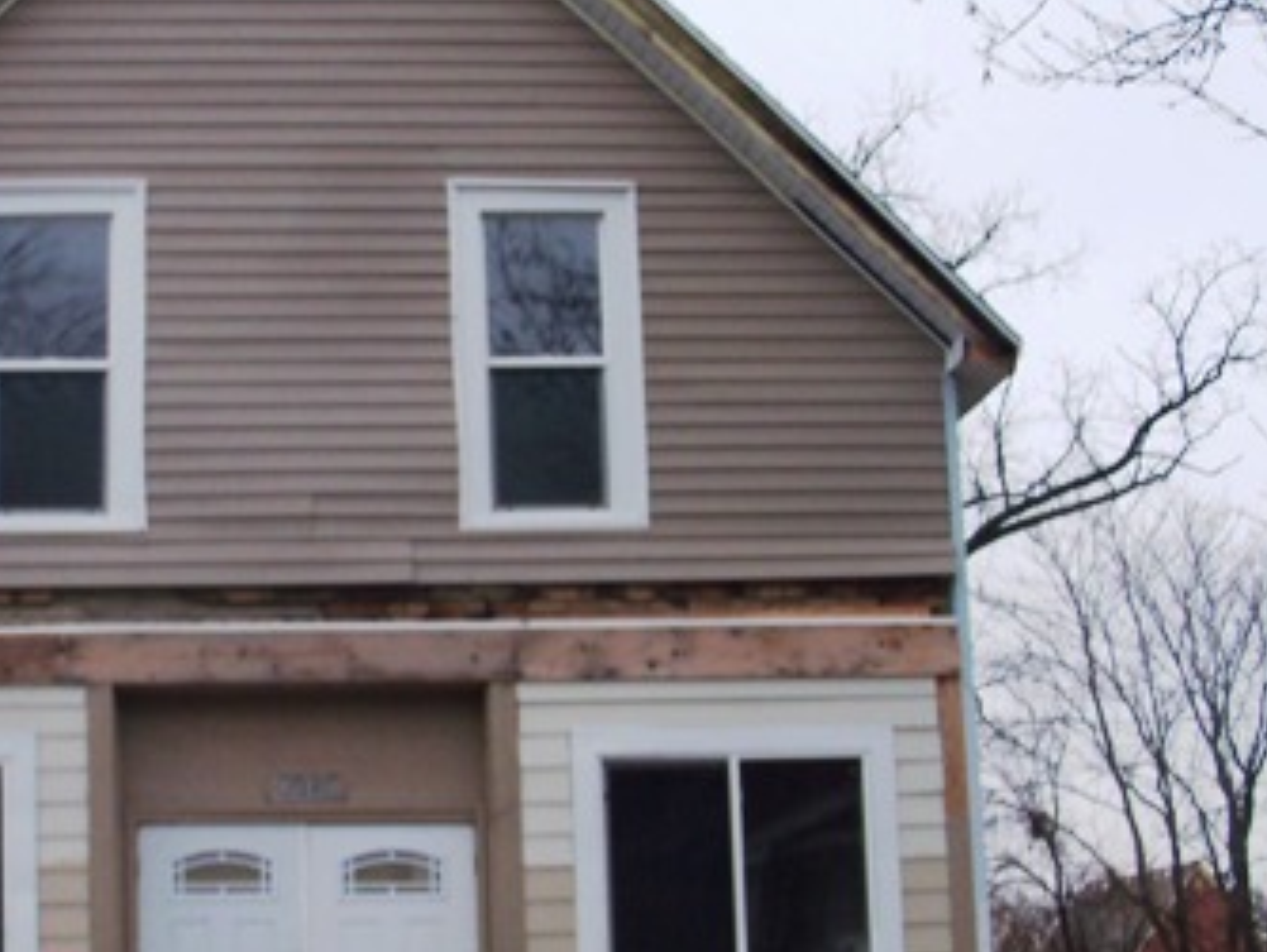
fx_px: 2454
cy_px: 603
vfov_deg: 21.9
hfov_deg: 28.4
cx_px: 277
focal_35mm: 67
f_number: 3
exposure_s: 1/30
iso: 80
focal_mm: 6.3
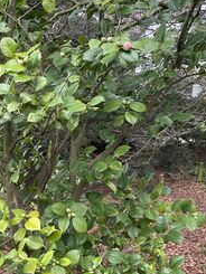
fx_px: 420
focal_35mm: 53
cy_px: 159
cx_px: 64
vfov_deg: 36.1
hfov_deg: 27.3
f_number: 1.6
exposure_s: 1/121
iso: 125
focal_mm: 4.2
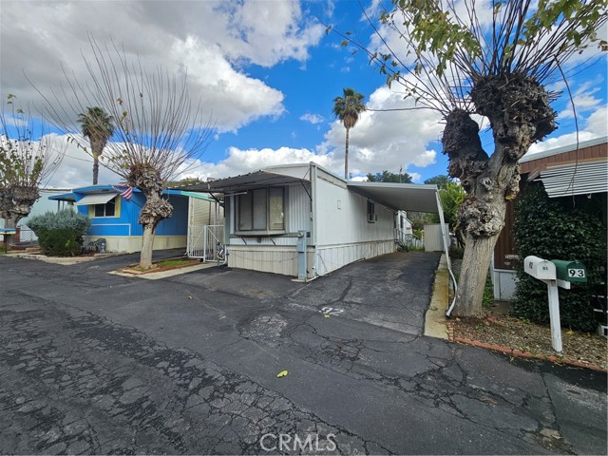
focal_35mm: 13
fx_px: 228
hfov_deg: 106.2
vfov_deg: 89.9
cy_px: 228
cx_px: 304
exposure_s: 1/1406
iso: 50
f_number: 2.2
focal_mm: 2.2
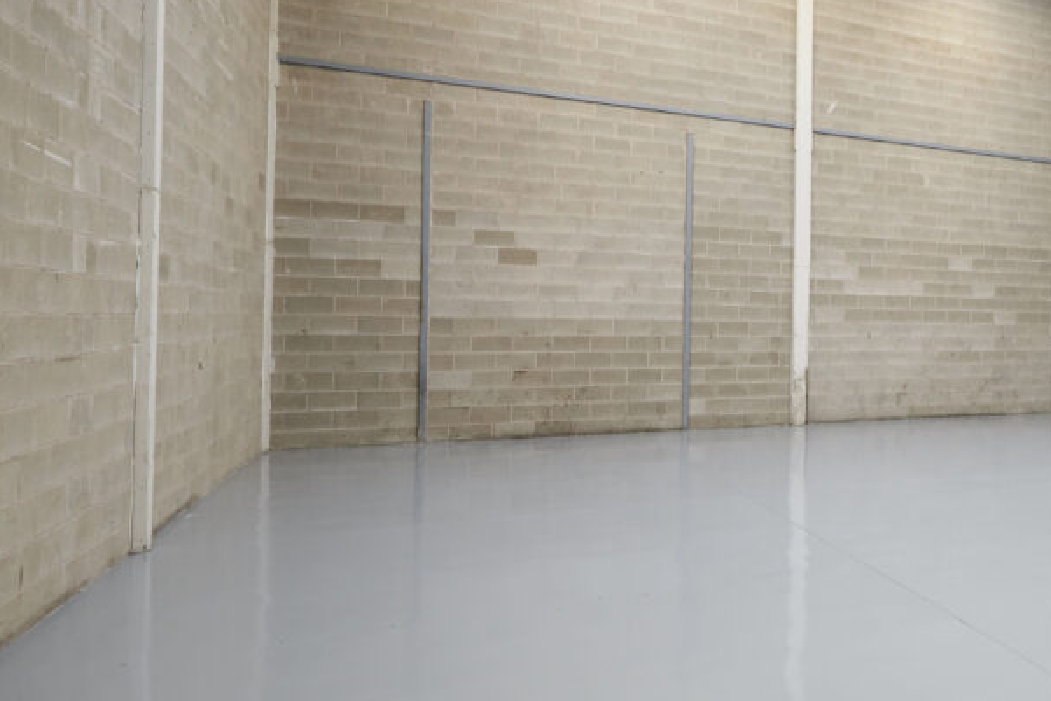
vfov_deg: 42.3
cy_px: 318
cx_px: 1075
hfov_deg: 48.4
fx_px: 905
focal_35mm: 31
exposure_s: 1/25
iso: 320
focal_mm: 14
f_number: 4
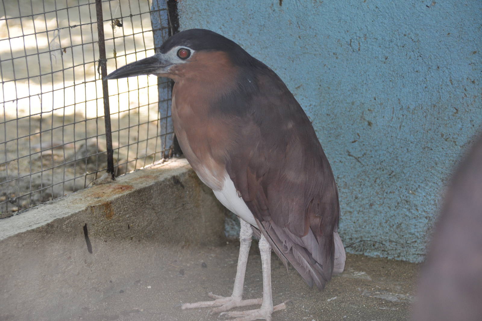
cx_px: 241
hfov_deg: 13.1
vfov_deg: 8.7
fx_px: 2106
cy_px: 160
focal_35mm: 158
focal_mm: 105
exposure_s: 1/125
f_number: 5.6
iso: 450
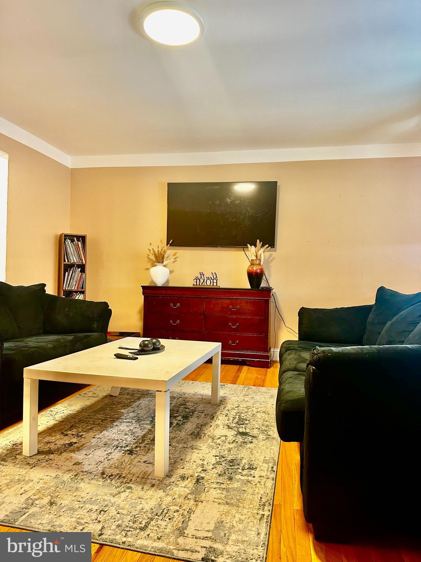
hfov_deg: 56.8
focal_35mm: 24
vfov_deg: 71.6
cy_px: 281
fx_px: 389
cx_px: 210
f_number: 1.78
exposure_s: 1/60
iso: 320
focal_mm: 6.86
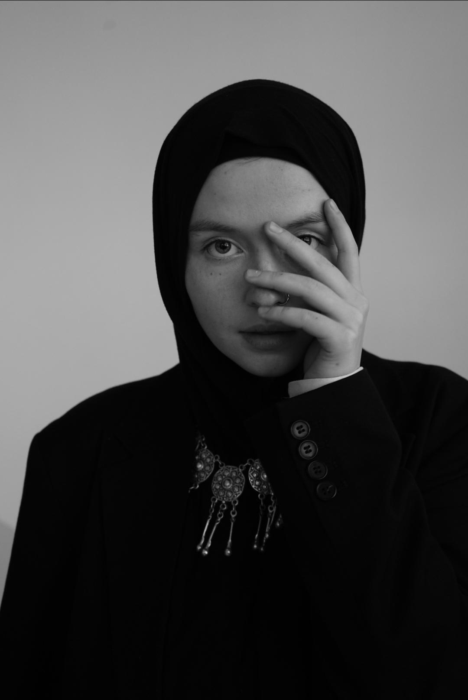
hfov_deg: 33.5
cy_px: 350
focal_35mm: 40
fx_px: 779
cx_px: 234
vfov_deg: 48.4
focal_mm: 40
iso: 1000
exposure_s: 1/100
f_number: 4.5
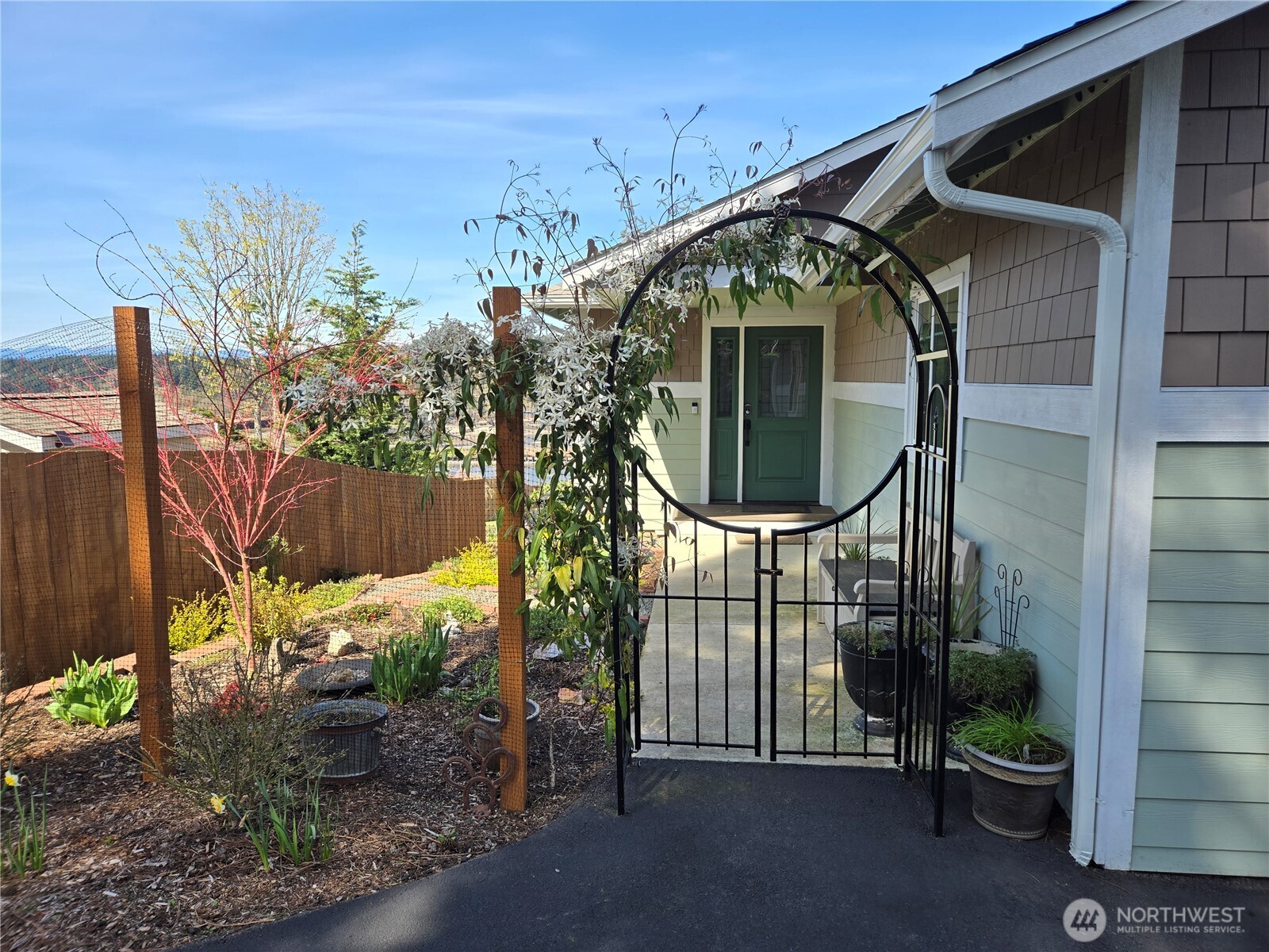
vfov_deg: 58.9
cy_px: 476
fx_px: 843
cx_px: 634
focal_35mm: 23
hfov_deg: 73.9
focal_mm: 5.4
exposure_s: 1/841
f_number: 1.8
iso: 25
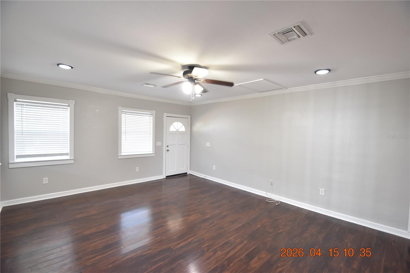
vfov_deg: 77.3
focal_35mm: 15
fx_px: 171
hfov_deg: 100.4
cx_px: 205
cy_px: 136
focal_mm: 10
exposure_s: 1/45
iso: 800
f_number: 3.5
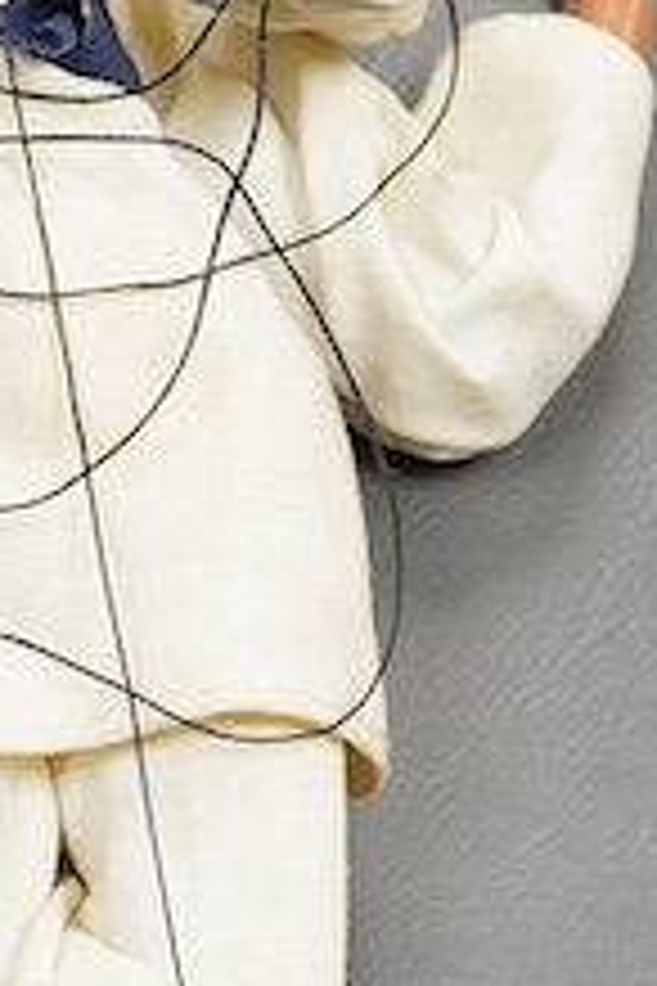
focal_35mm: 185
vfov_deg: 11.1
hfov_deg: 7.3
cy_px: 581
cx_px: -356
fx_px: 5064
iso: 1250
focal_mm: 30
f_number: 8
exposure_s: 1/125
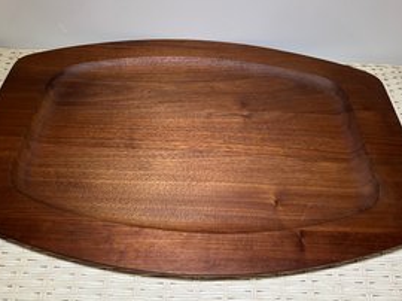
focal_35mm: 33
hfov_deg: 55.4
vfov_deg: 42.8
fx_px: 383
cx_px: 191
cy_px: 138
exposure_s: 1/60
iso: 100
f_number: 1.5
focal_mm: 5.7
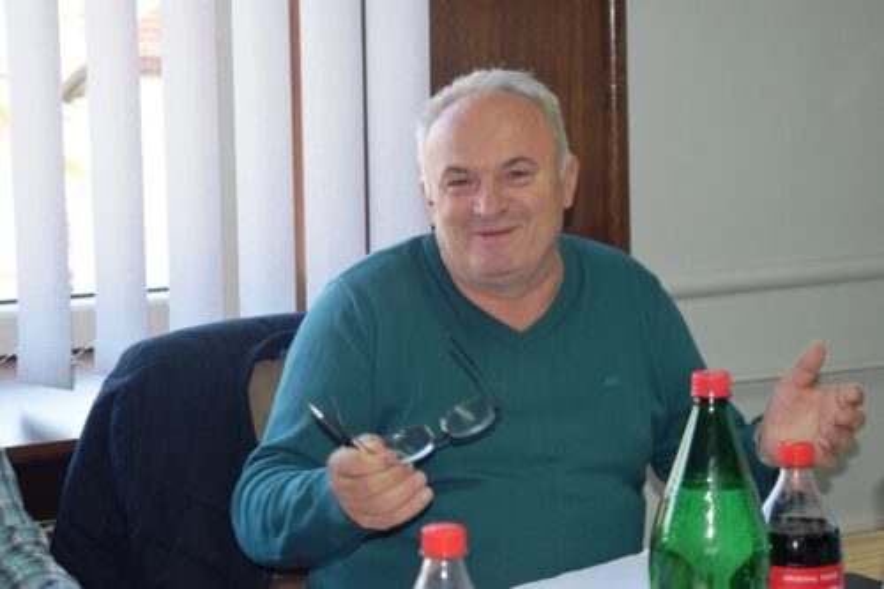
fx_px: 2025
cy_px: 294
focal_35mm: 82
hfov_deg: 24.6
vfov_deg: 16.5
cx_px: 442
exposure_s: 1/80
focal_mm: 55
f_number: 5.6
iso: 800
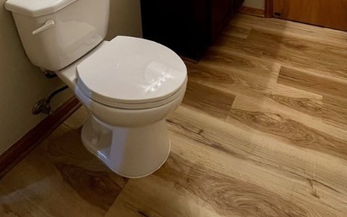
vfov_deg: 34.0
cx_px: 213
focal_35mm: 26
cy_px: -66
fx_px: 246
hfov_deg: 69.5
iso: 125
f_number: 1.8
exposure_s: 1/60
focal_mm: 1.57
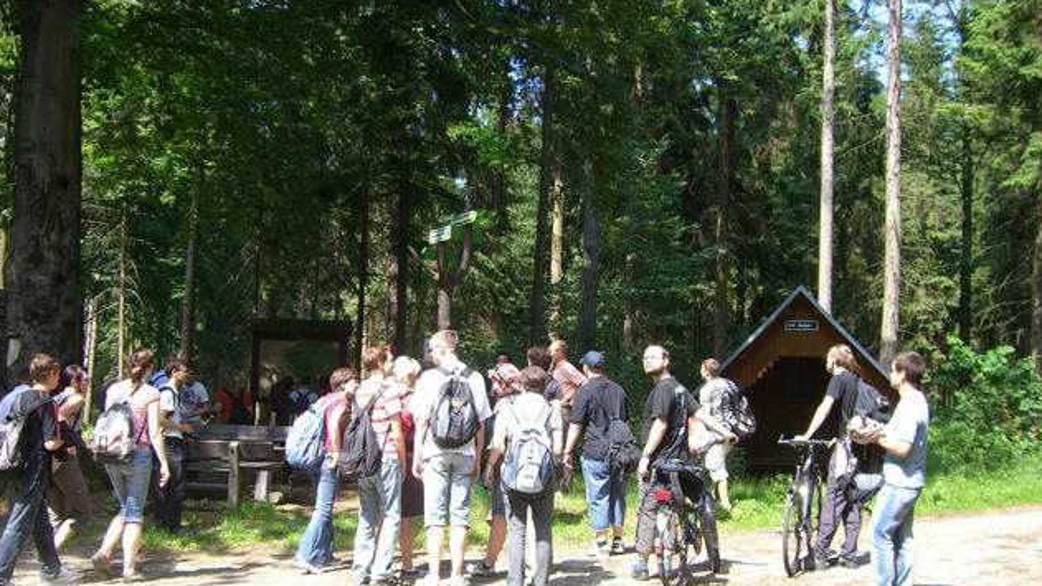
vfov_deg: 28.2
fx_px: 1160
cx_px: 517
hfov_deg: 48.4
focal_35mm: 42
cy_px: 391
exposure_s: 1/250
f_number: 2.7
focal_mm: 6.2
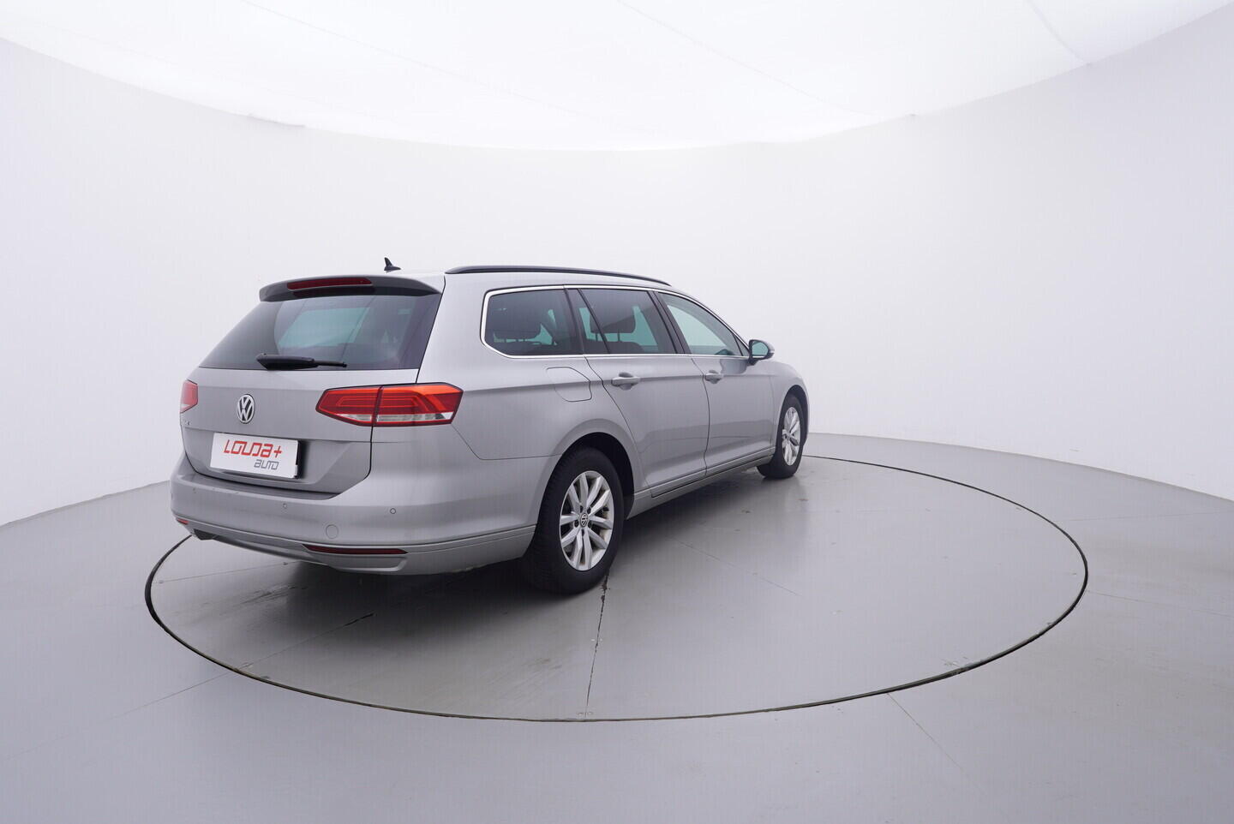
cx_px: 617
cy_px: 412
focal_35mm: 22
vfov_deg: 56.2
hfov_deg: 77.3
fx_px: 772
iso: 200
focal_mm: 15
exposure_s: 1/80
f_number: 5
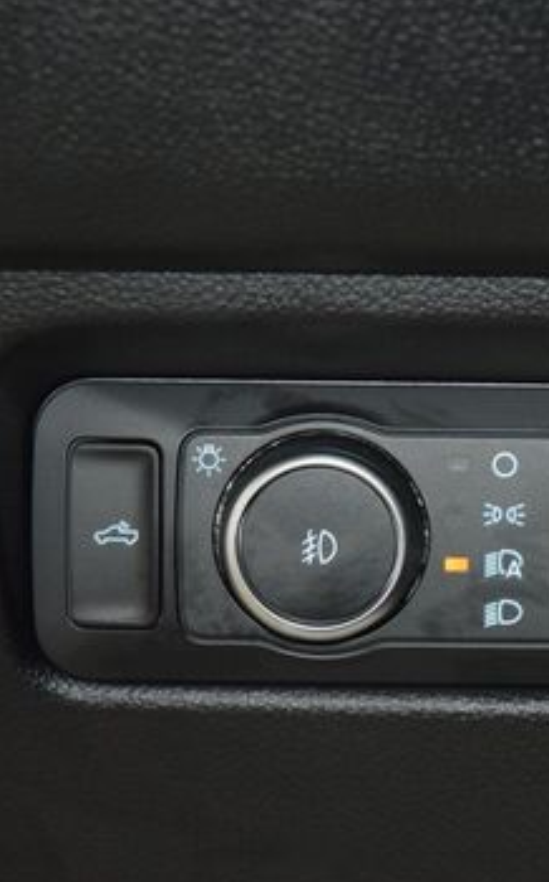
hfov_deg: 6.6
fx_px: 4704
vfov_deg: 10.7
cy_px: 523
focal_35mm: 196
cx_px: 602
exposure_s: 1/50
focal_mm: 70
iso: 2000
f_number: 4.5
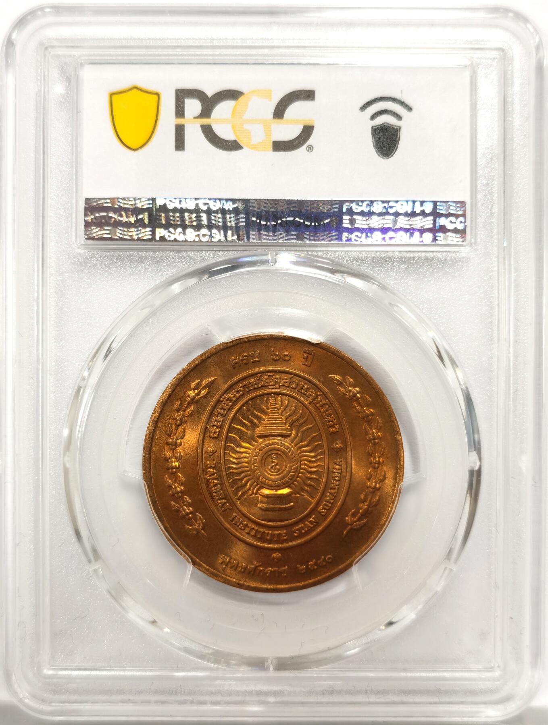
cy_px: 362
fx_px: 1135
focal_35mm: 54
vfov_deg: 35.5
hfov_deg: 27.1
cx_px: 274
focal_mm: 5.56
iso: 160
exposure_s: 1/100
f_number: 16
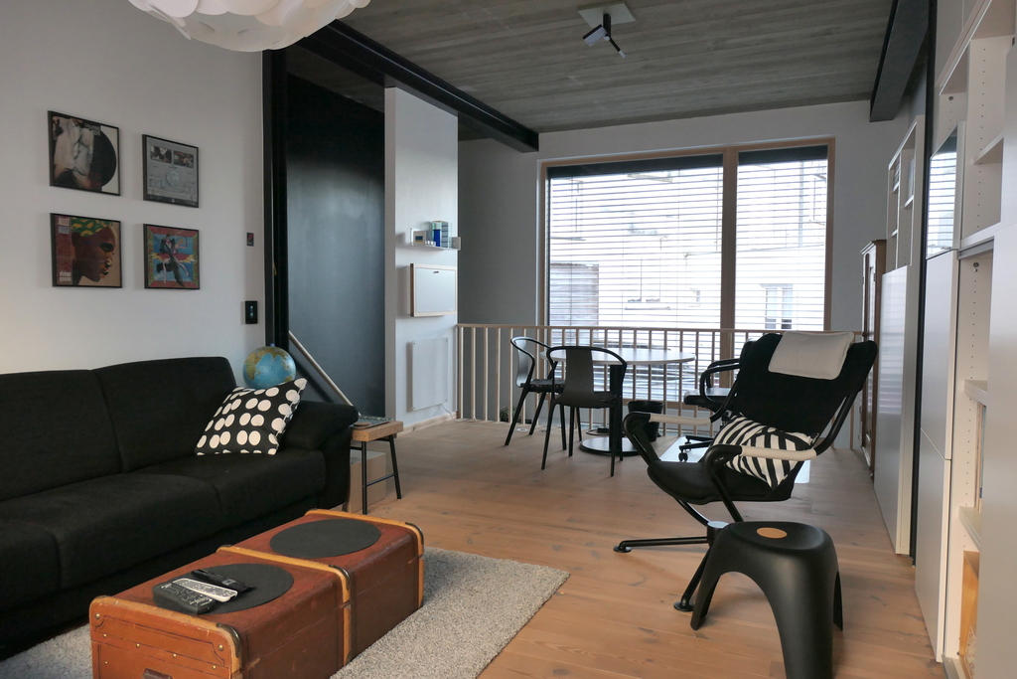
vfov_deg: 53.1
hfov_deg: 73.7
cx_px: 508
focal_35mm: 24
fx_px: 678
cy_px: 340
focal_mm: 8.8
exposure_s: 1/60
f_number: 3.3
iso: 250
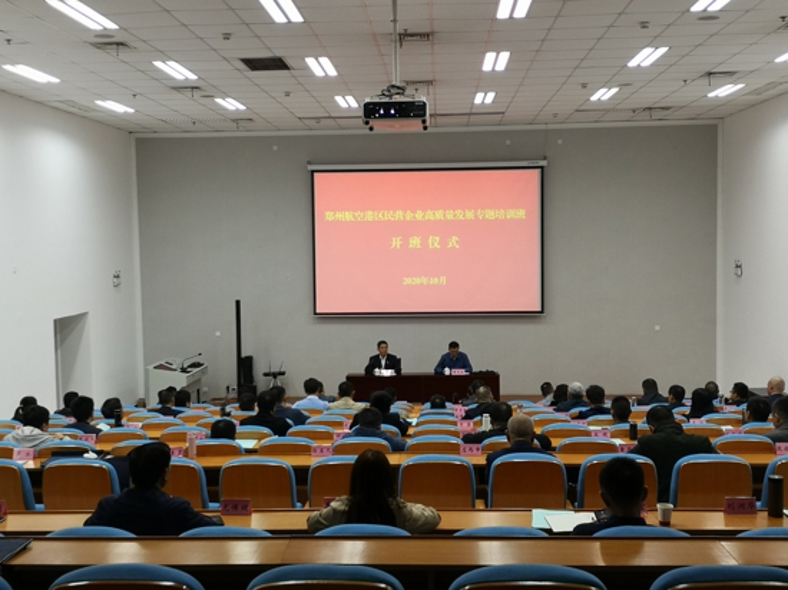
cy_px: 295
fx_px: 933
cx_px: 394
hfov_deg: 45.8
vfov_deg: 35.1
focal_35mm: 41
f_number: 1.8
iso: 125
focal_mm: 3.95
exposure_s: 1/50
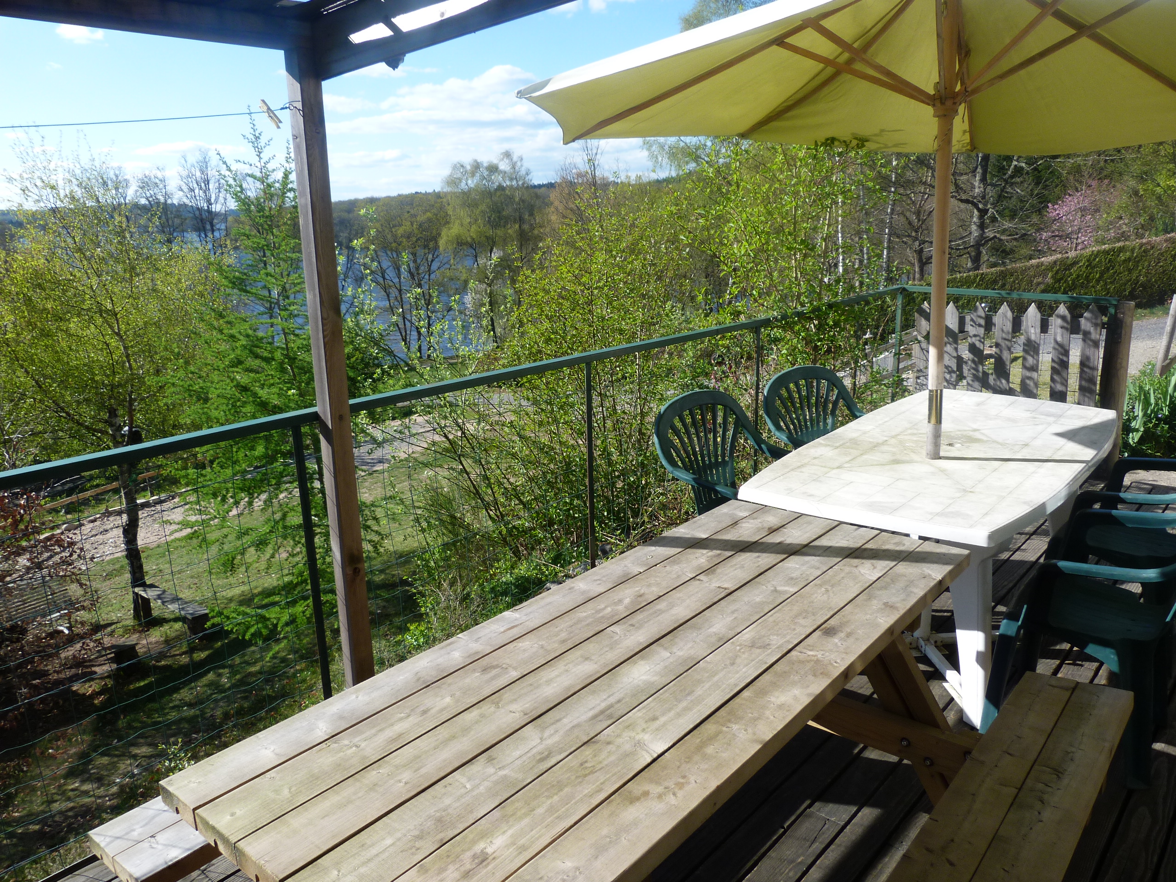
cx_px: 588
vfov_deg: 54.9
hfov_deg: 69.4
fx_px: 849
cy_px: 441
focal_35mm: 25
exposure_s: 1/250
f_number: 5
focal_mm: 4.5
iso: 80
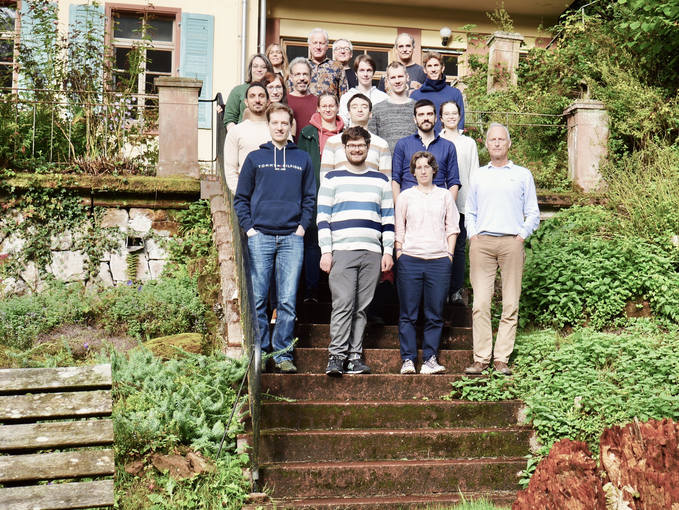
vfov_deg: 27.5
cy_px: 258
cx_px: 437
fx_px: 1040
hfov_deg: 35.9
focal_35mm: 53
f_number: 4.5
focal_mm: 20
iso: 200
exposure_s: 1/100
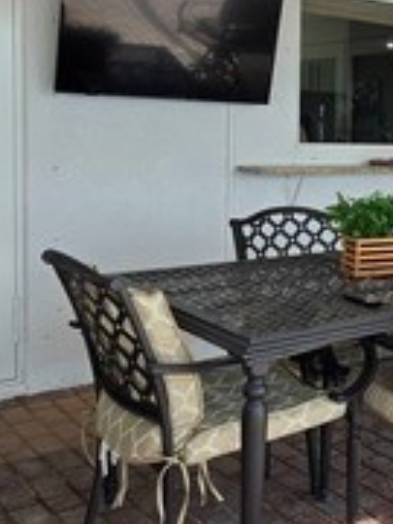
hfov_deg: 24.6
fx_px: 772
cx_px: 521
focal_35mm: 51
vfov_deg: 37.1
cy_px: 178
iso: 32
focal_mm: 6.3
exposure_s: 1/180
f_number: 1.7
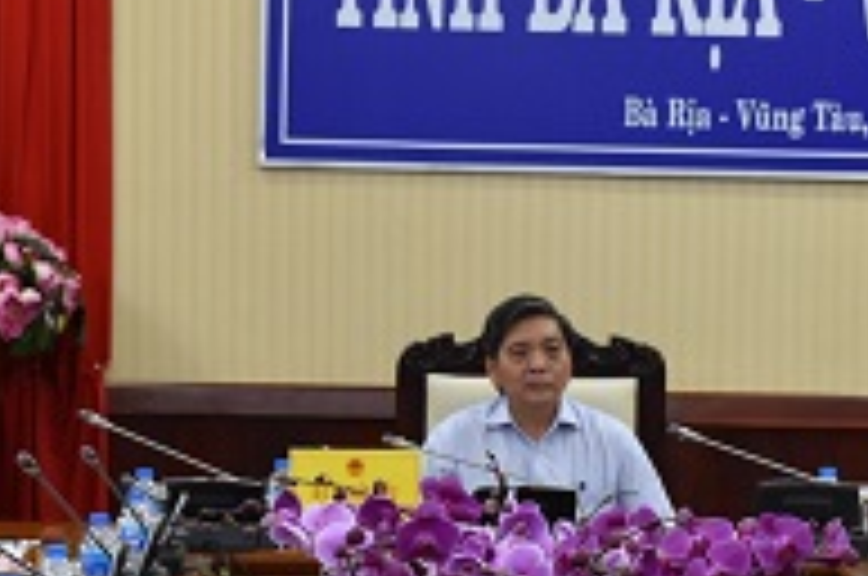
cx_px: 535
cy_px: 468
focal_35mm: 164
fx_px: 3937
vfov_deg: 8.3
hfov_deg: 12.6
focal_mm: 35
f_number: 5
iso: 1250
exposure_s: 1/100
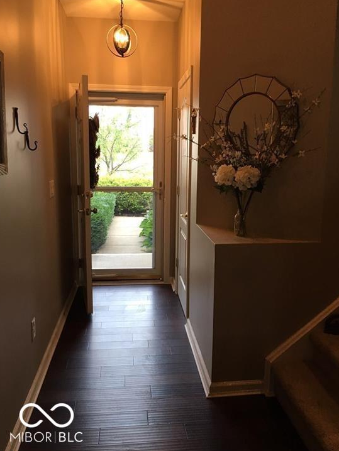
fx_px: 405
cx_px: 172
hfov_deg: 45.5
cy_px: 218
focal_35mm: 31
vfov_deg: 58.3
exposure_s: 1/30
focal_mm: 4.15
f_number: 2.2
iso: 40
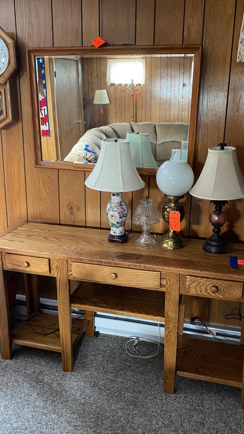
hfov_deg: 40.1
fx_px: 333
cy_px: 215
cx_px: 137
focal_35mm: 29
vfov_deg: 66.1
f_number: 1.8
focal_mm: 4.25
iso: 640
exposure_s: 1/32
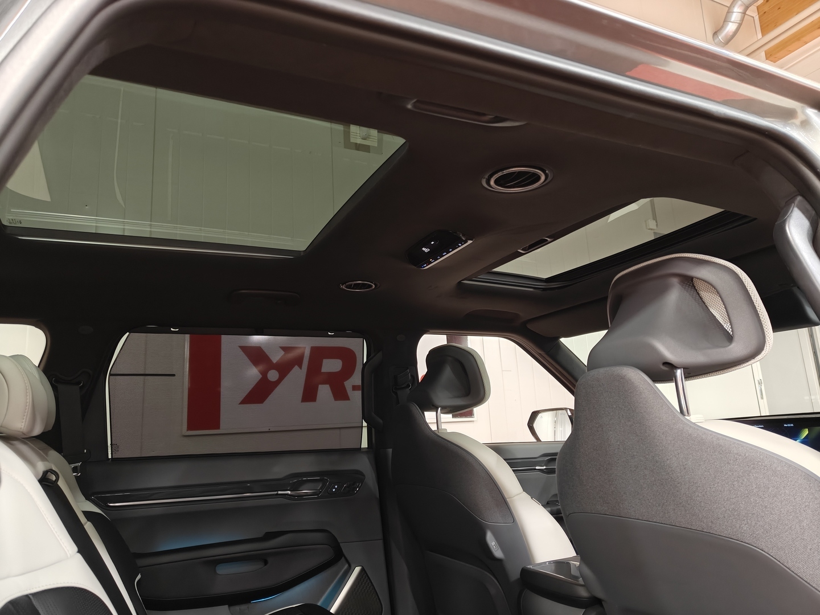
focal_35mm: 24
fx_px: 569
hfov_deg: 71.6
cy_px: 308
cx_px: 410
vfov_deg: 56.8
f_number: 1.8
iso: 160
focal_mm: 5.59
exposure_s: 1/33
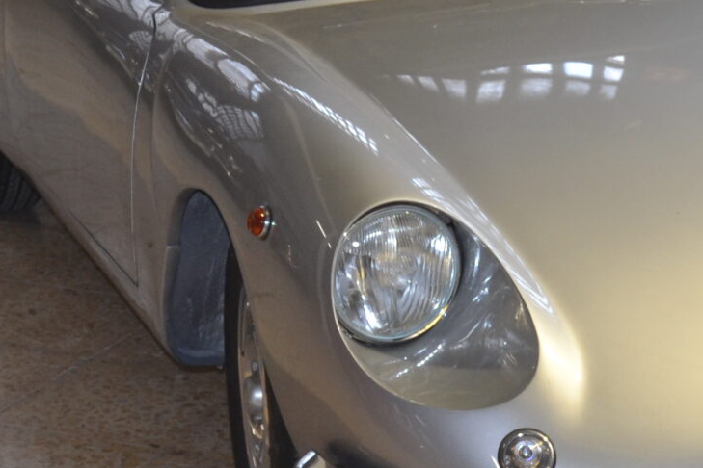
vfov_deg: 10.0
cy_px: 177
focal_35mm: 137
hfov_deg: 14.9
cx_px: 558
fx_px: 2675
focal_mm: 26
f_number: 4
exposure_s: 1/60
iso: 400
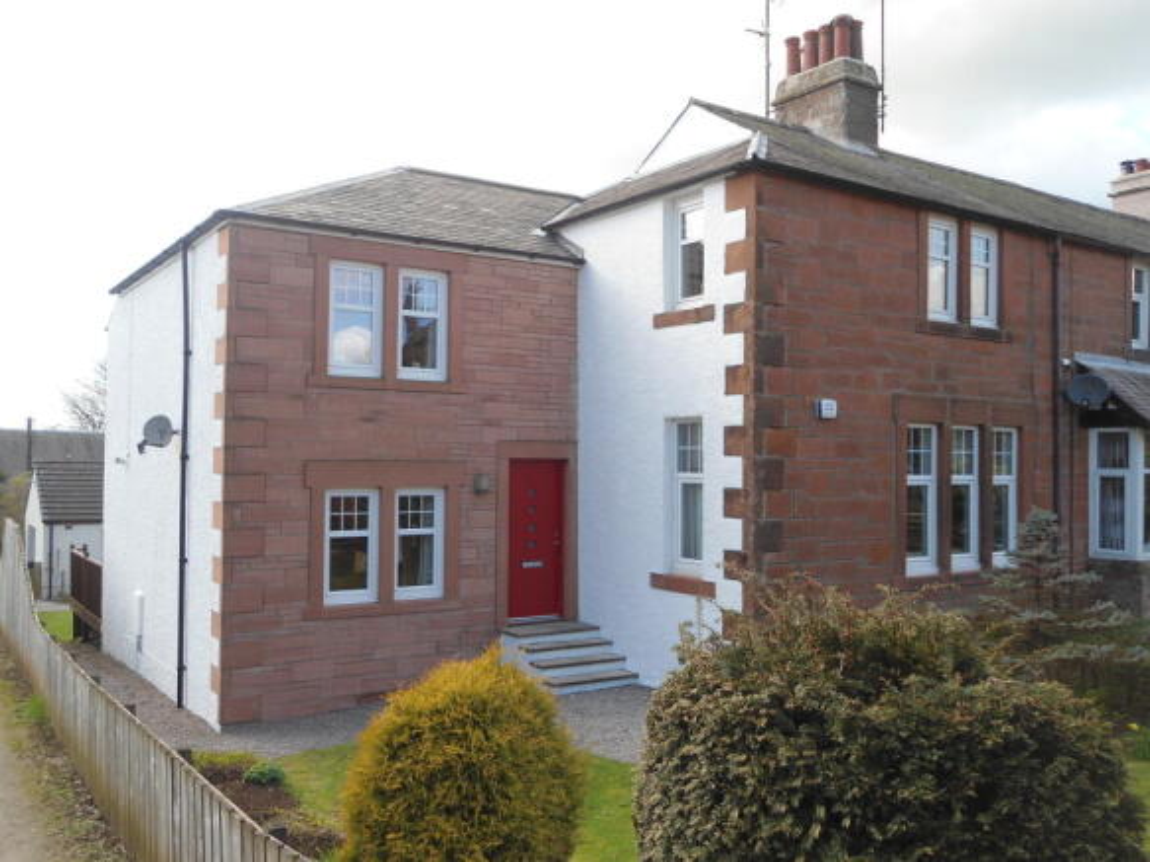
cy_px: 431
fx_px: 1030
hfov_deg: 58.4
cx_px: 575
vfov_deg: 45.4
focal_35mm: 31
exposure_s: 1/250
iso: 80
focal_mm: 5.6
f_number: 3
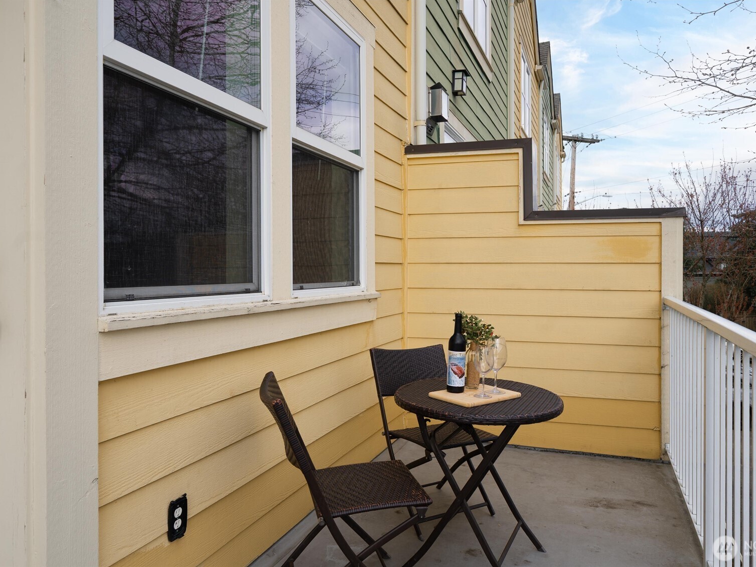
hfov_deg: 67.2
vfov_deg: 53.1
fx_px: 568
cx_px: 409
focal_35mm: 26
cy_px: 283
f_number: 7.1
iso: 80
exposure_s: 1/80
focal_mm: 24
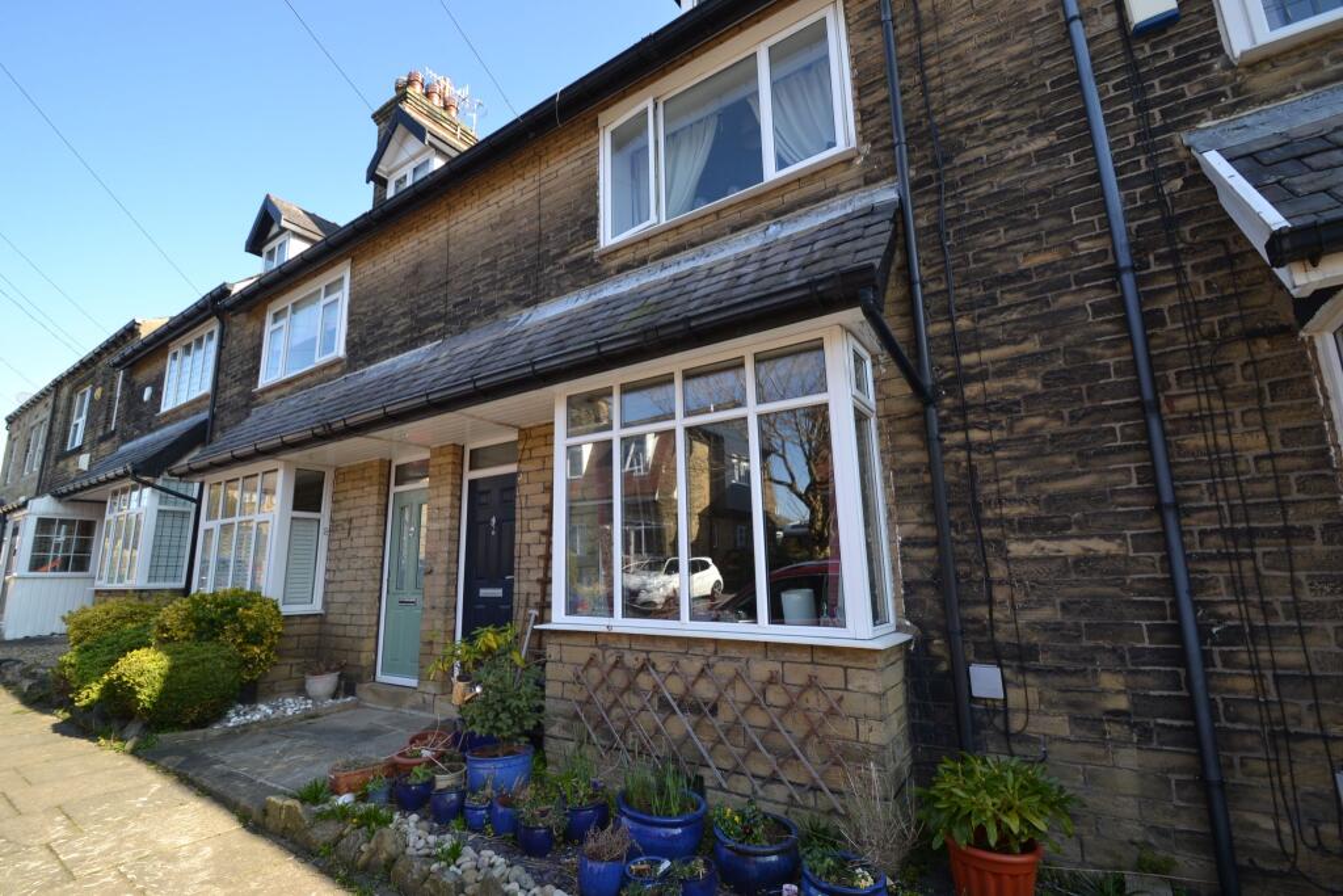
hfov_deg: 100.4
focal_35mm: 15
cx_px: 672
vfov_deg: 77.3
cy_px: 448
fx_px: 560
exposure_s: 1/125
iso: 125
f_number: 5.6
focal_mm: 10
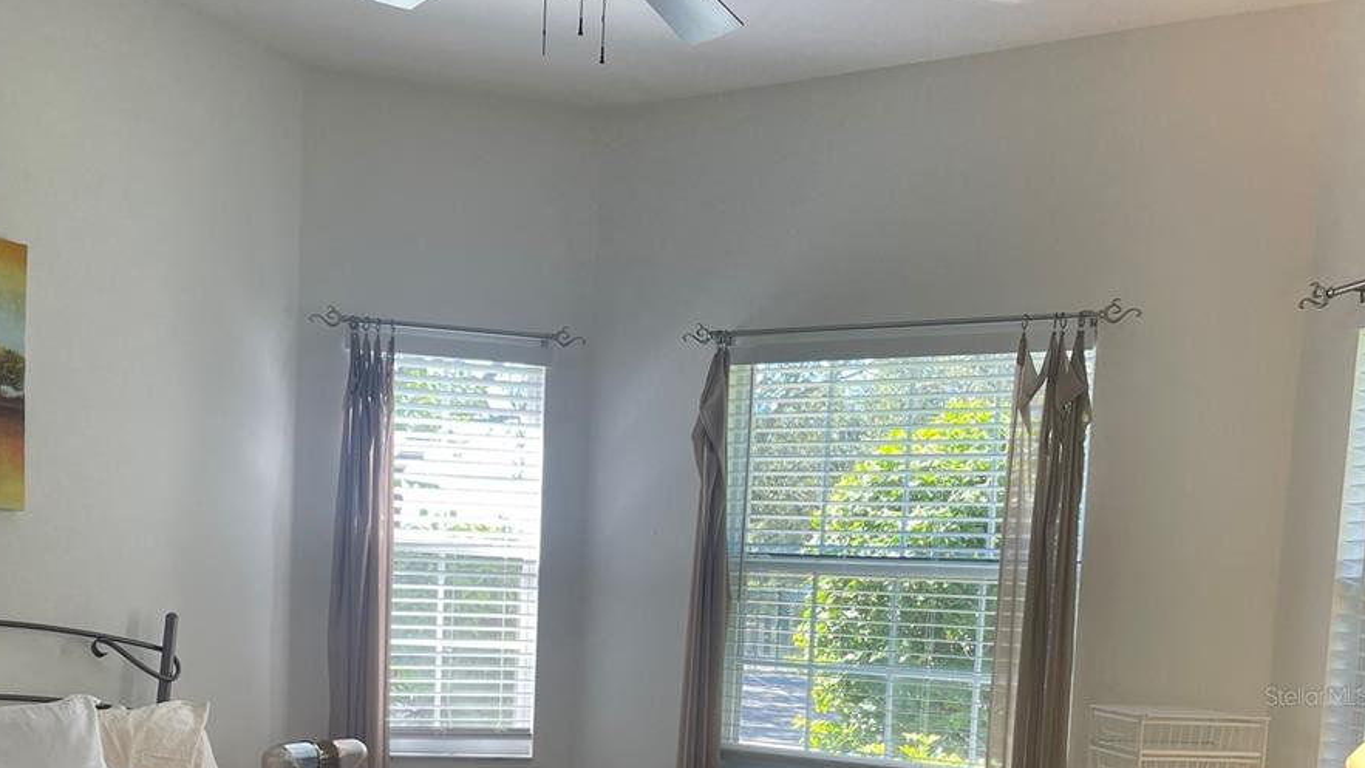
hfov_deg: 54.0
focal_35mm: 37
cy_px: 695
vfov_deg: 30.6
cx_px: 679
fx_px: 1339
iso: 50
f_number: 1.6
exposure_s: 1/120
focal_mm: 5.1
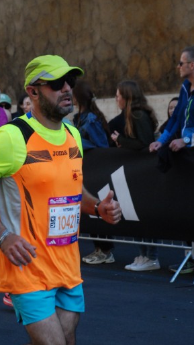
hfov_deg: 8.3
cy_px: 184
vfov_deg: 14.6
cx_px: 84
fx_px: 1345
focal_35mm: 147
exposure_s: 1/800
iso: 1000
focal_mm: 80
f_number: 5.6
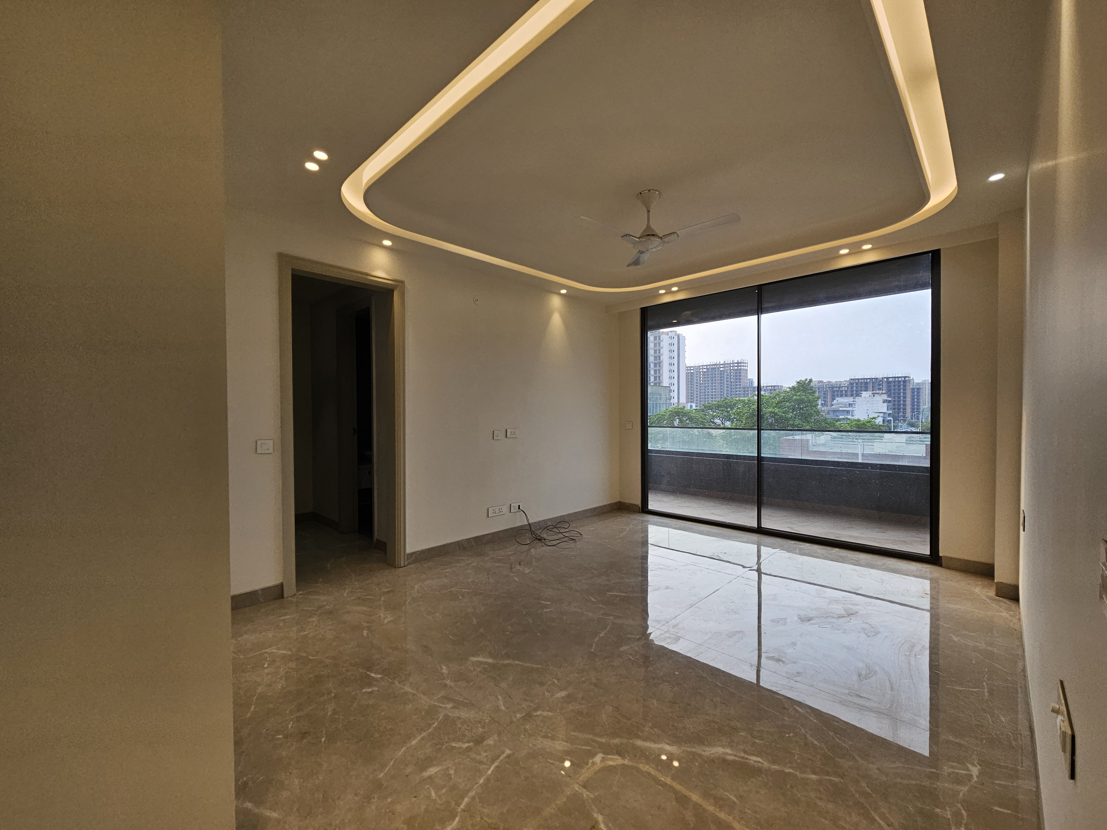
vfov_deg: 89.9
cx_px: 554
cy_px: 415
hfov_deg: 106.2
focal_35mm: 13
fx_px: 416
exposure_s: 1/231
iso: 50
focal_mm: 2.2
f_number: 2.2
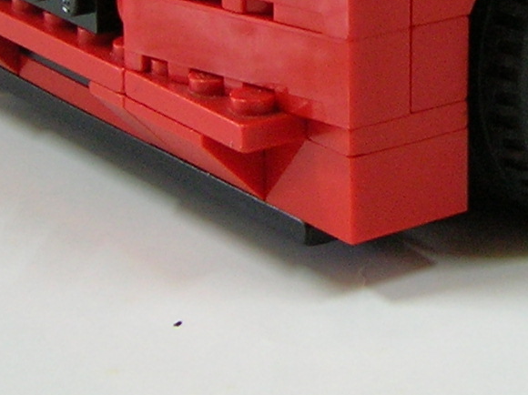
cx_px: 626
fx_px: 2164
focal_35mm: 142
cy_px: -72
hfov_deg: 13.5
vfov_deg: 10.3
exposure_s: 1/4.3
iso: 100
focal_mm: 6
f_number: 2.9
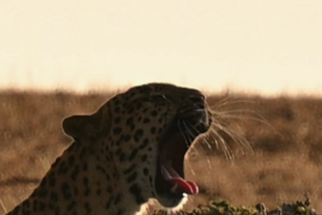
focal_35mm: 1144
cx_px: -121
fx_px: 10232
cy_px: 111
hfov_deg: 1.8
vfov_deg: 1.2
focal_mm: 400
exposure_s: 1/800
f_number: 6.3
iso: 140
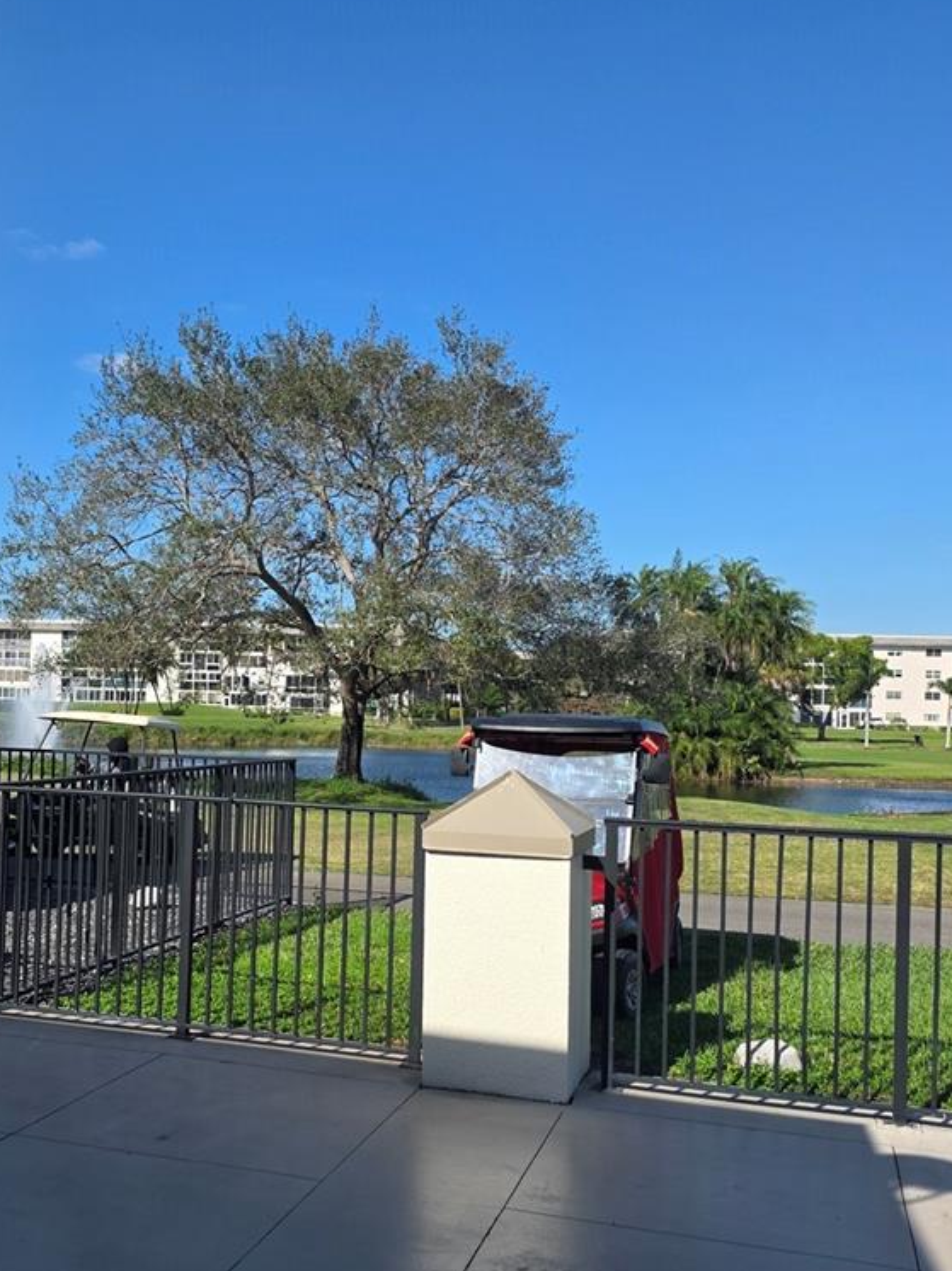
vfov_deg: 50.0
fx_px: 1358
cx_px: 346
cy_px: 724
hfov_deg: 38.4
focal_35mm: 37
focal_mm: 6.25
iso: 80
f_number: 1.7
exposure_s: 1/5608
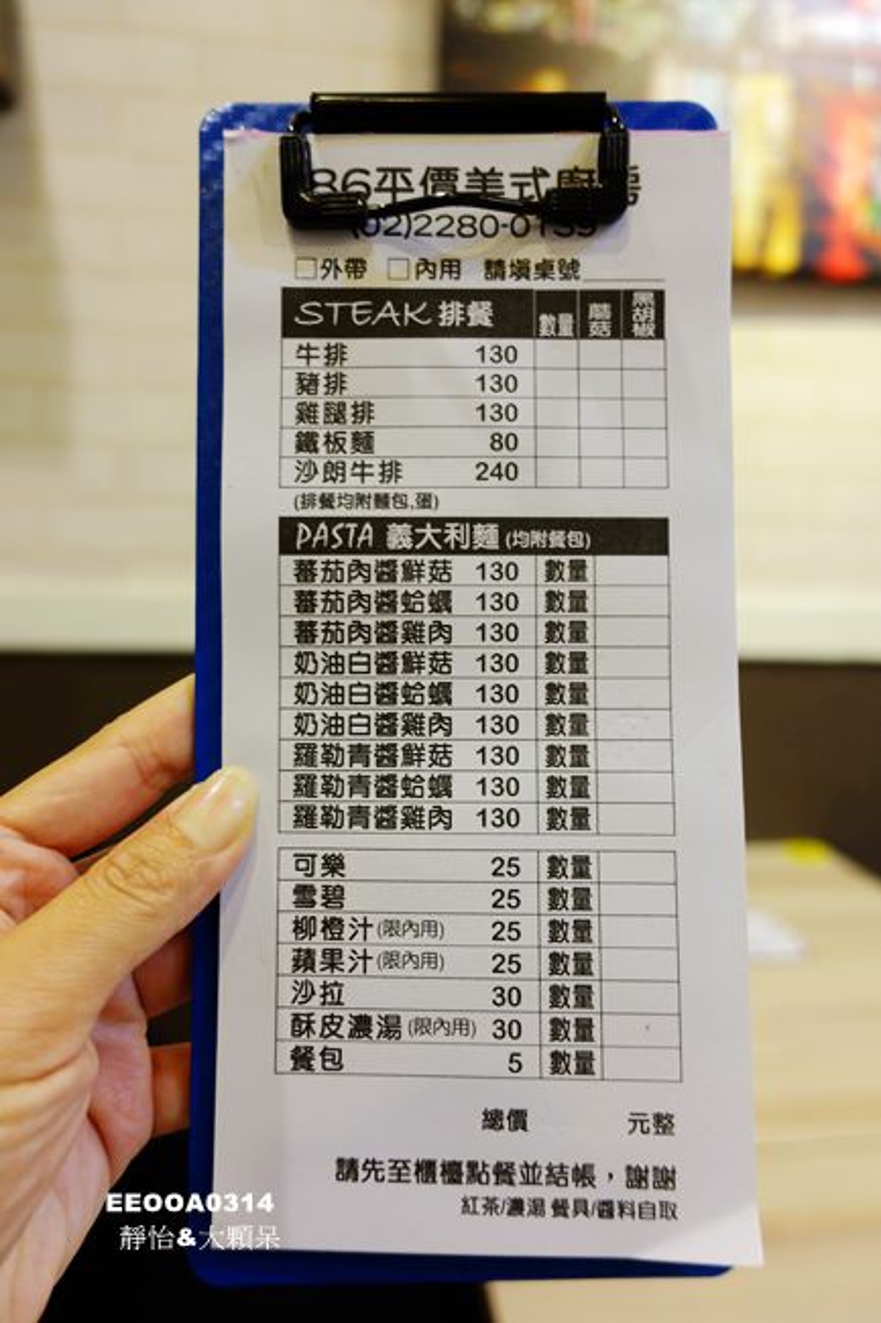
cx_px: 440
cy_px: 662
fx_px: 881
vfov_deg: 73.8
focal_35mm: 24
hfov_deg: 53.1
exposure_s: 1/30
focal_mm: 8.8
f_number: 1.8
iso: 200
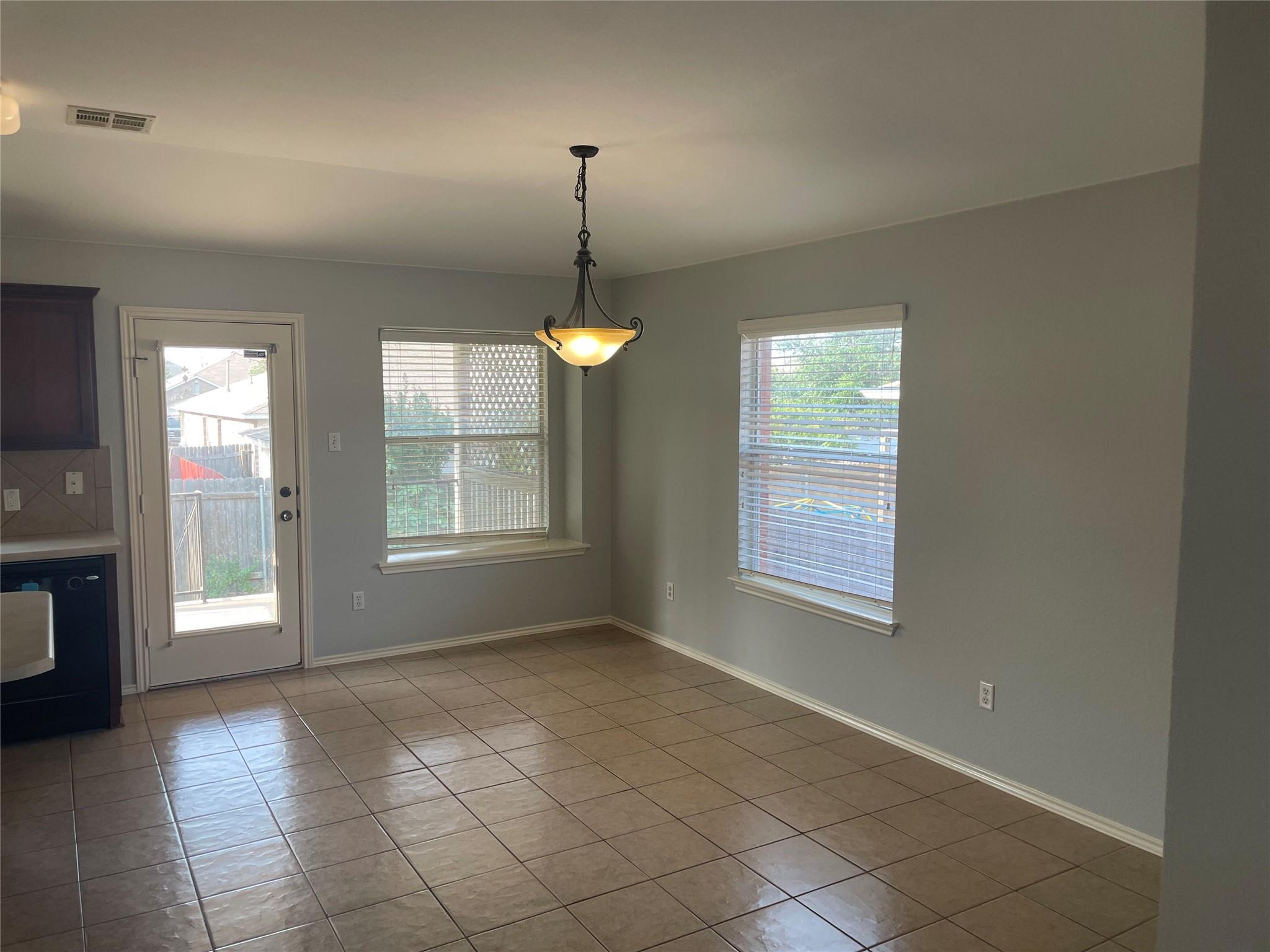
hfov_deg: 67.3
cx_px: 635
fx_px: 954
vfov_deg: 53.1
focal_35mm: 26
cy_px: 476
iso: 64
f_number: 1.6
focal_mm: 4.2
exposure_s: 1/112
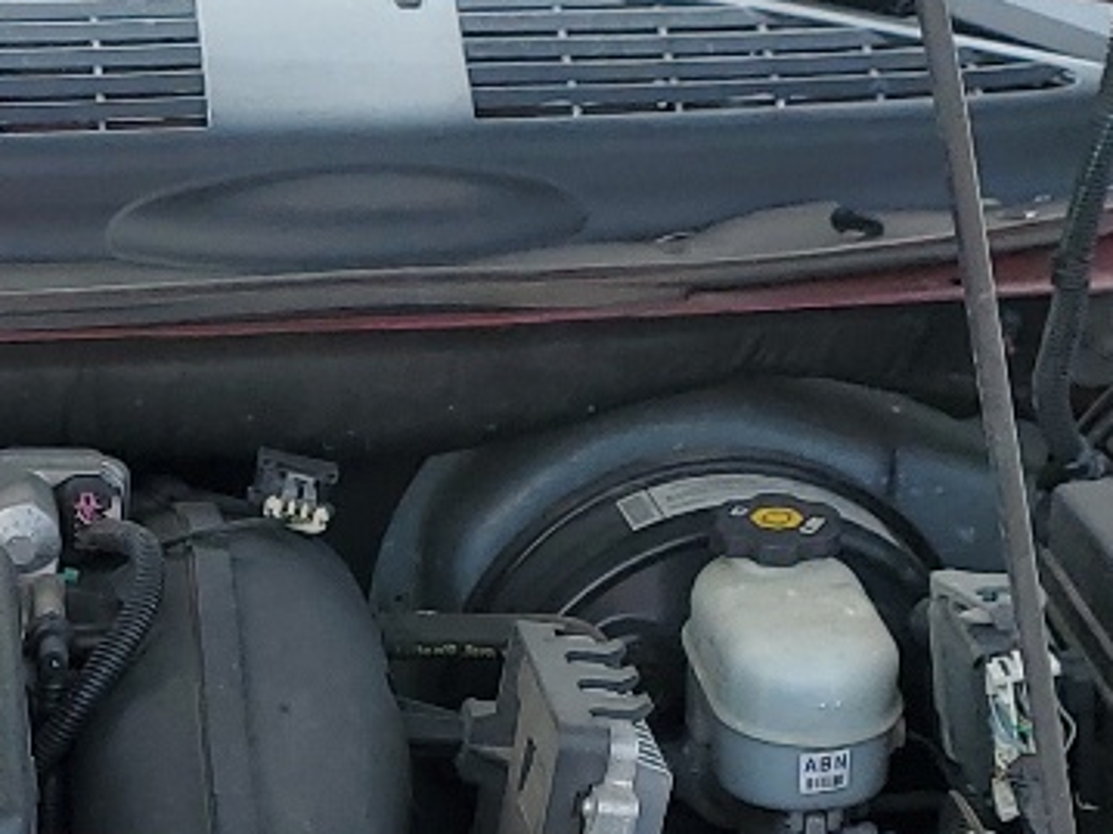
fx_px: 3728
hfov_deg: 16.6
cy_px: 943
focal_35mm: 116
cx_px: -25
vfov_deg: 12.5
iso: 50
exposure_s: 1/1111
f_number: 1.5
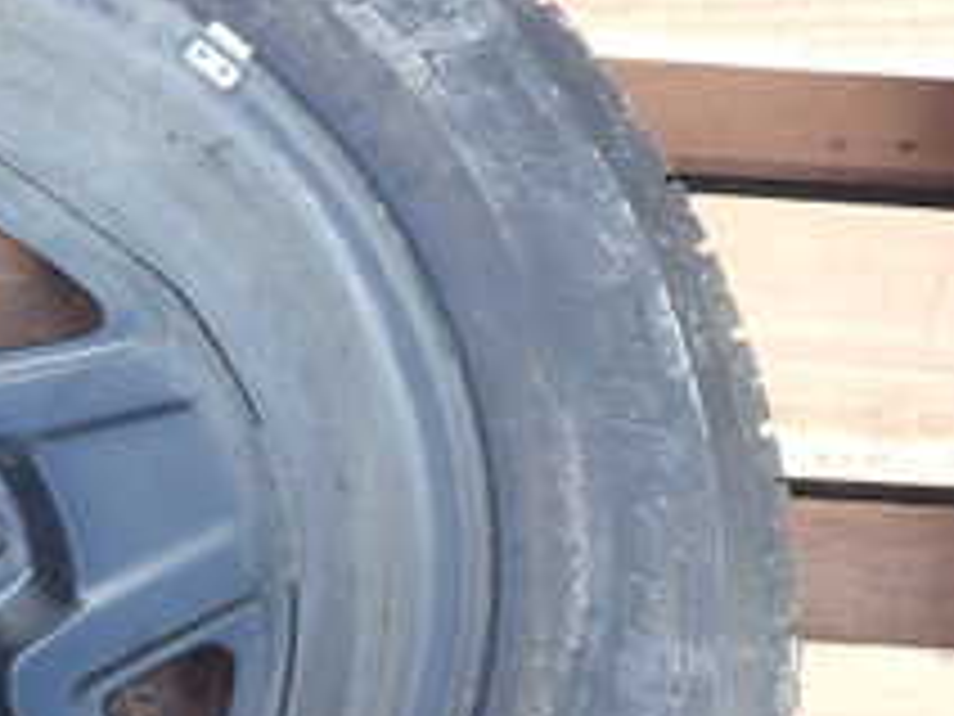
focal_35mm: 85
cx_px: -216
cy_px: 603
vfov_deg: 17.2
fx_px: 2343
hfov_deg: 21.3
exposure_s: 1/60
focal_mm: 5.4
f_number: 3.2
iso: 100
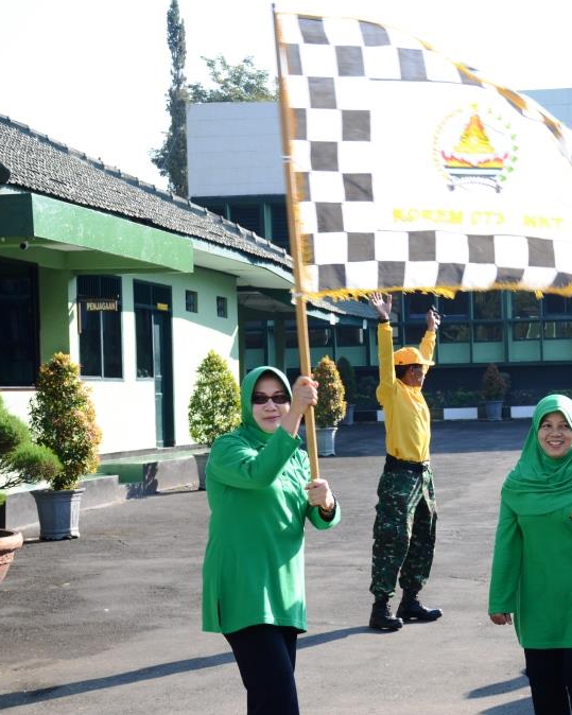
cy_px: 358
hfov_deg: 20.3
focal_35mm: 75
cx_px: 461
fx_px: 1581
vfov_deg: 25.5
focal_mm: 35
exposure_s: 1/160
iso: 100
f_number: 5.6
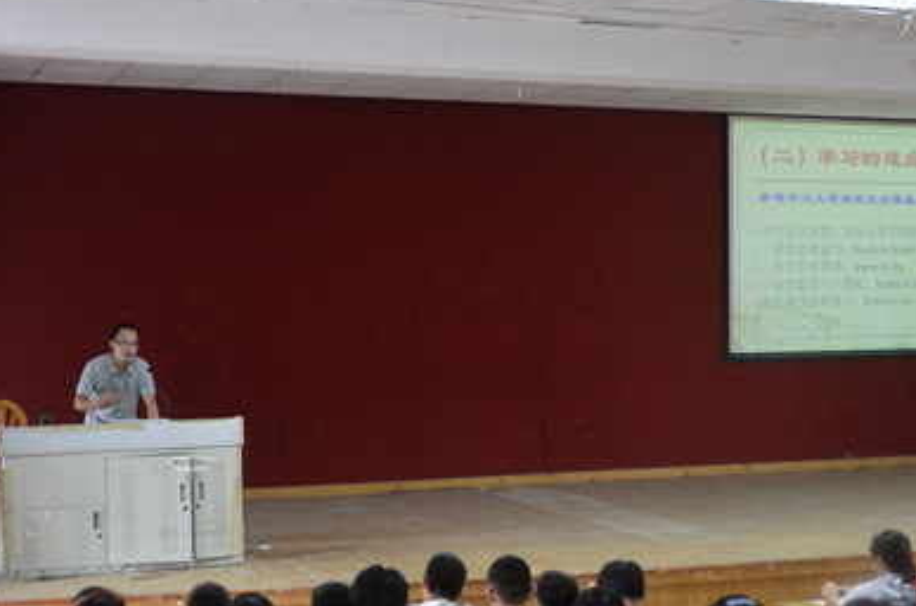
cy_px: 375
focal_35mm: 62
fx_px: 1574
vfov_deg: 21.8
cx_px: 542
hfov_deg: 32.4
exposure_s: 1/15
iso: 900
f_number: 4.2
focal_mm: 32
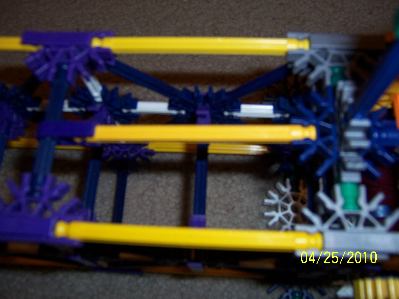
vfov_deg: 42.9
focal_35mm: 33
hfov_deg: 55.4
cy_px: 150
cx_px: 200
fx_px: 380
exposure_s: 1/60
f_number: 2.8
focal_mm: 5.5
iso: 80
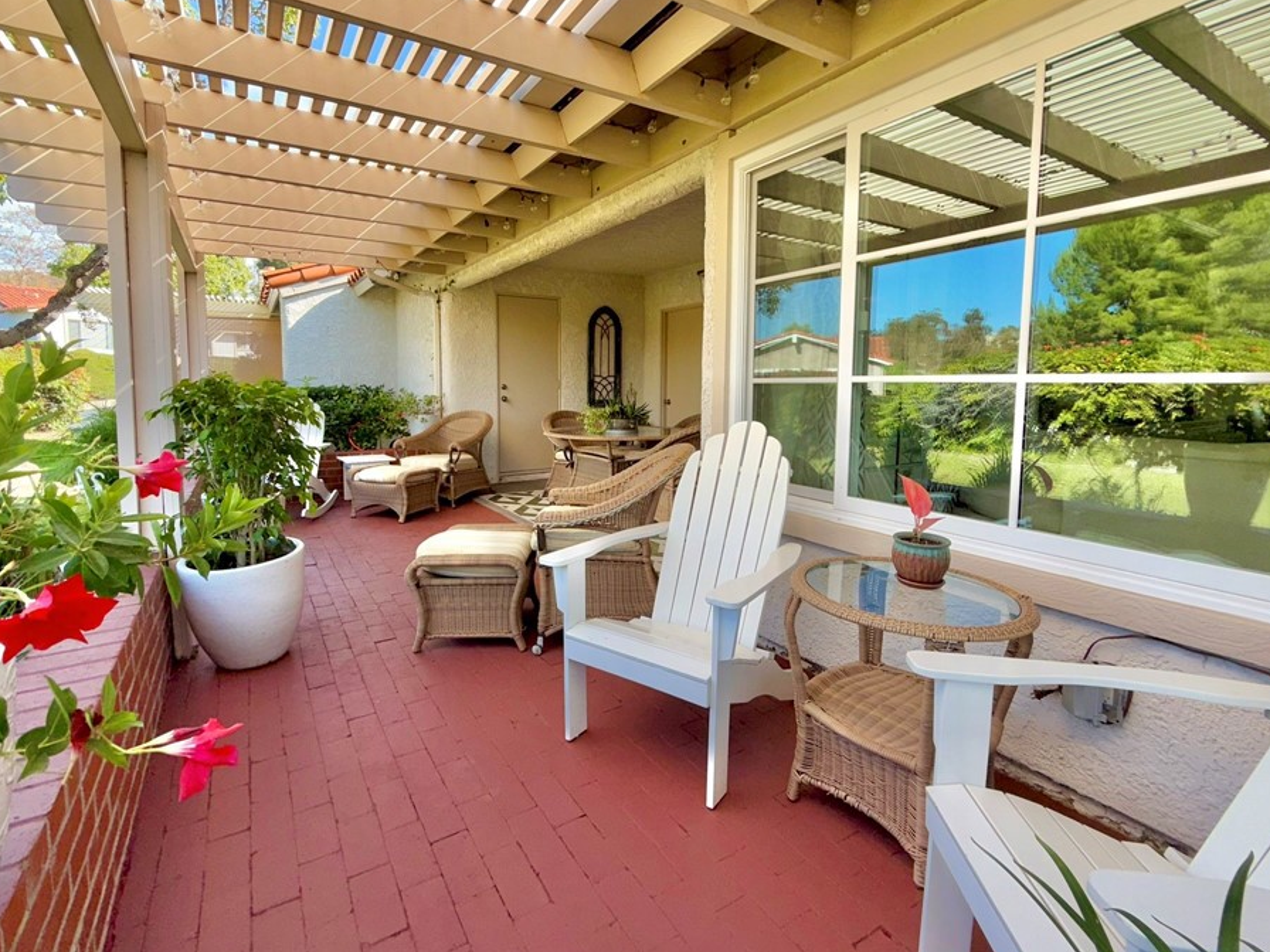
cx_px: 611
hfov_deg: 94.5
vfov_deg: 78.1
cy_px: 466
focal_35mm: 16
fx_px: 587
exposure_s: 1/247
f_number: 2.2
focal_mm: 2.22
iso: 16
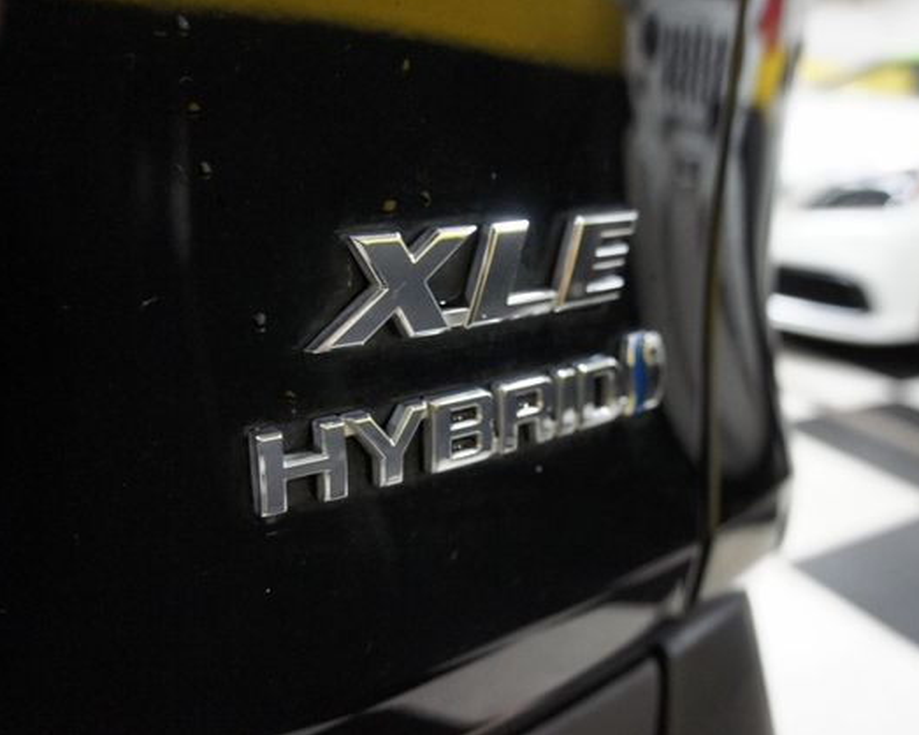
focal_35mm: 31
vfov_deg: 47.1
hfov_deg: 57.2
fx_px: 843
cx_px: 488
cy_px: 371
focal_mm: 18
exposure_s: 1/60
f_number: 3.5
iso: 1600
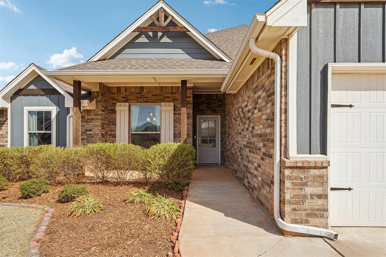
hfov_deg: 85.7
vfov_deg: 63.5
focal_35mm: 19
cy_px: 128
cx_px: 193
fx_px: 208
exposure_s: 1/160
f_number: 8
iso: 100
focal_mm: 19.4
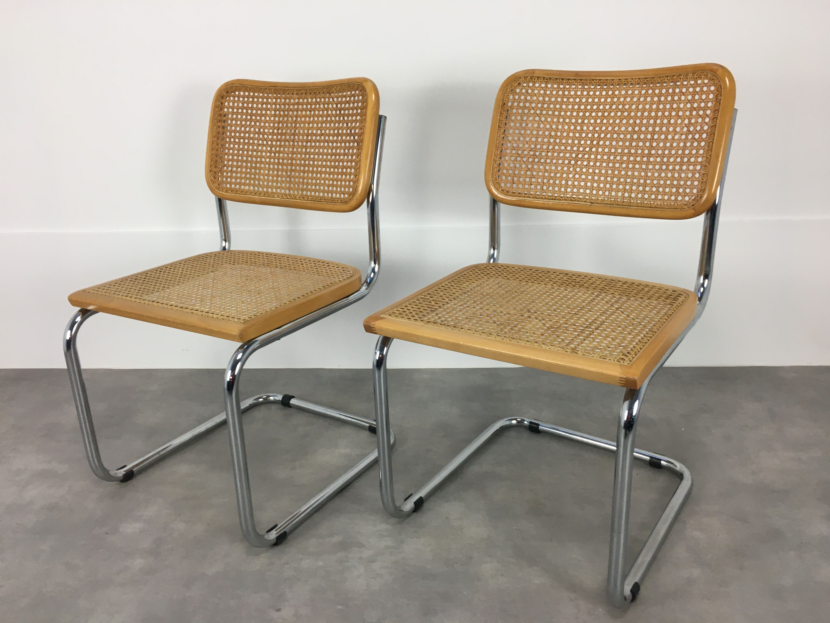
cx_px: 415
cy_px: 312
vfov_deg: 48.2
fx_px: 695
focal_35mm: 29
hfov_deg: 61.7
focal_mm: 4.15
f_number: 2.2
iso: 40
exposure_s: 1/33
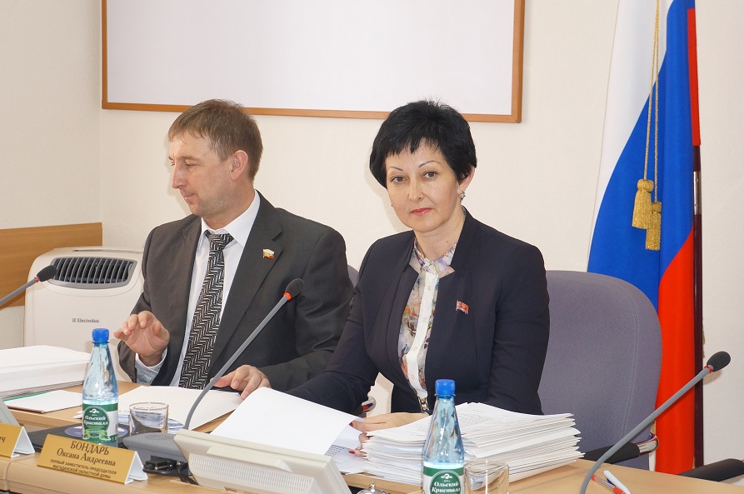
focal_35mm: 95
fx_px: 1952
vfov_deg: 14.4
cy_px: 248
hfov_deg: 21.6
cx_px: 327
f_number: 5.6
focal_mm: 55
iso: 1000
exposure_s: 1/160
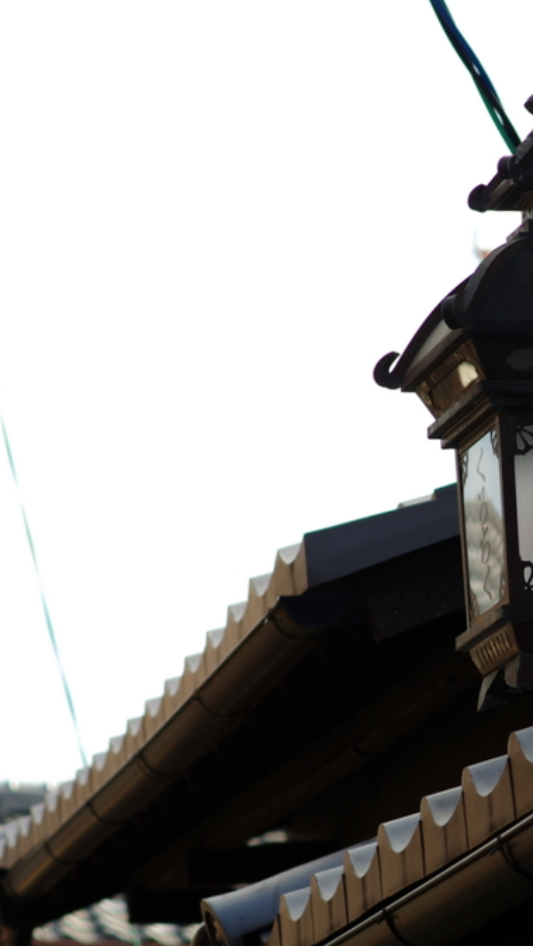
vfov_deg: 12.9
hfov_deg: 7.2
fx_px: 4192
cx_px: 592
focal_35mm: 167
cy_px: 471
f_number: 4
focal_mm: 70
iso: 100
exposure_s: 1/320
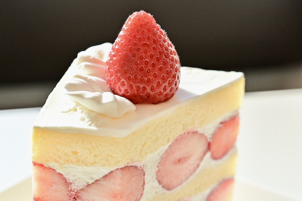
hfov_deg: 33.4
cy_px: 100
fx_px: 503
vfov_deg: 22.6
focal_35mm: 60
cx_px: 151
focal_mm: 60
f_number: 7.1
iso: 4000
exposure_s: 1/1250
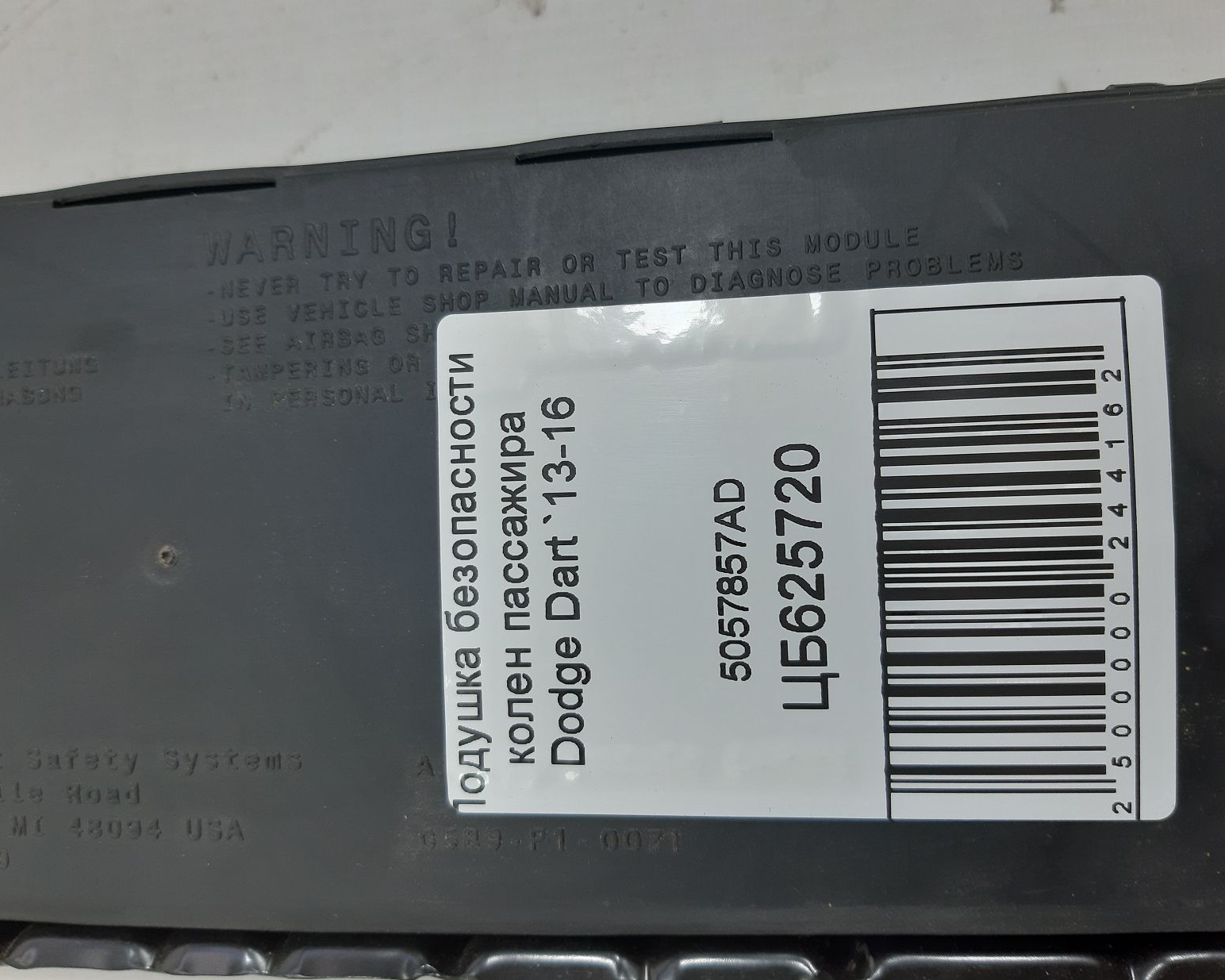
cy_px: 486
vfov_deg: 50.0
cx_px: 622
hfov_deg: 60.4
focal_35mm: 29
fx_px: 1051
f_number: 1.7
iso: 40
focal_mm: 3.93
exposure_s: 1/100
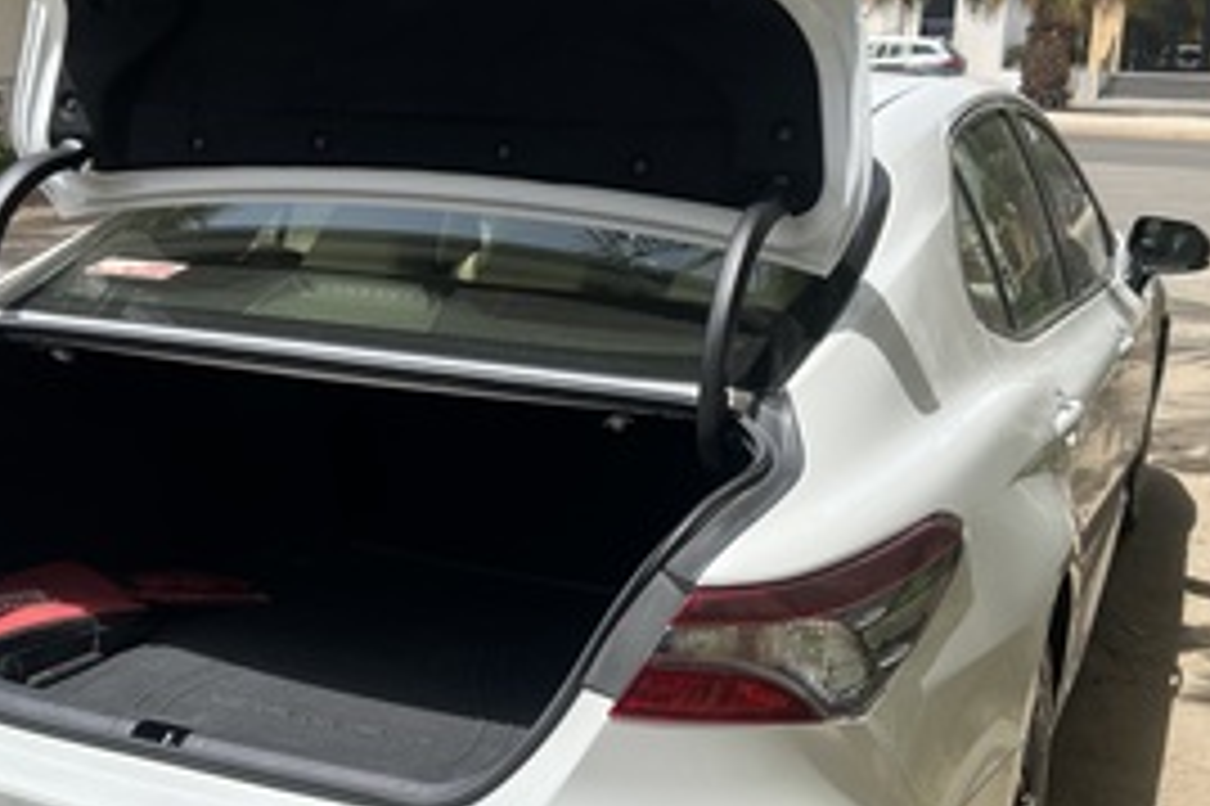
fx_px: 1545
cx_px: 551
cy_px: 444
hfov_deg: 42.7
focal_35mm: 46
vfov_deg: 29.2
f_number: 1.5
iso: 50
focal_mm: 5.7
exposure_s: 1/3077
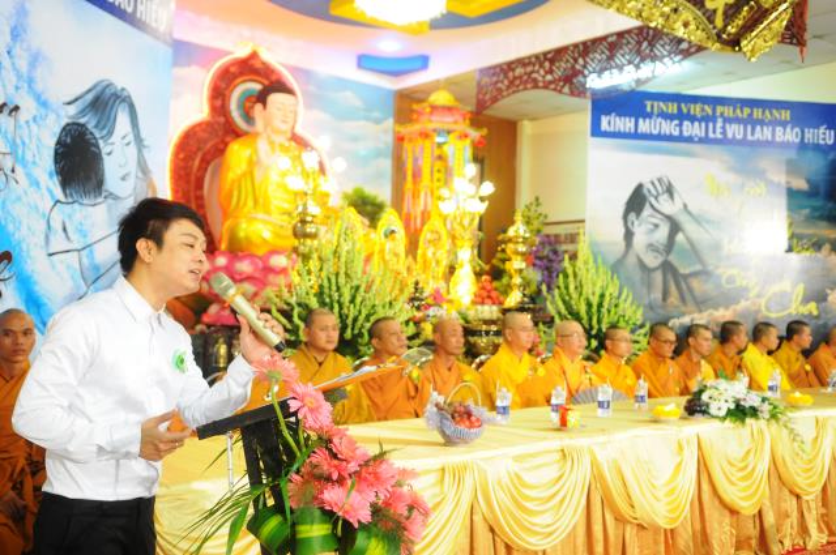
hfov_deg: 49.6
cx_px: 418
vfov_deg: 34.1
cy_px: 278
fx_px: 905
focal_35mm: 39
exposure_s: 1/40
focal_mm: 26
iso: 800
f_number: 2.8
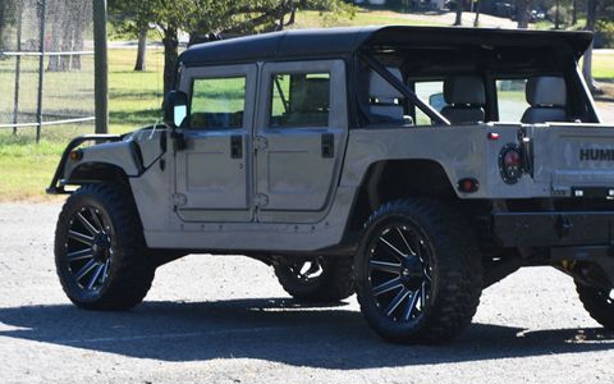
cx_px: 389
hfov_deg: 13.8
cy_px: 118
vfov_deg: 8.6
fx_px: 2543
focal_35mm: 152
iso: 200
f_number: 6.3
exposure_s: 1/250
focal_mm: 75
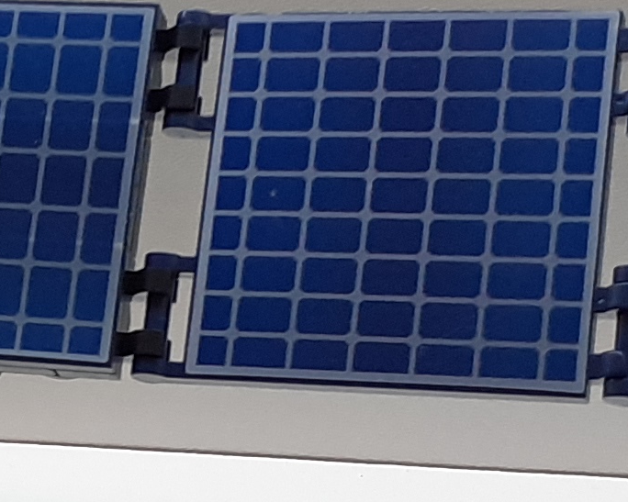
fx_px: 2955
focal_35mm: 159
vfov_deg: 9.7
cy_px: 330
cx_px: -289
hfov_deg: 11.7
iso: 80
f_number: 1.9
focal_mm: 3.6
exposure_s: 1/50
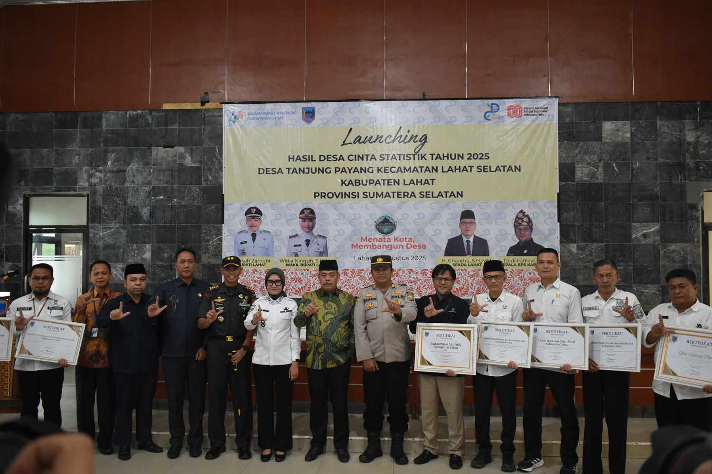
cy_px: 237
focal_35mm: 30
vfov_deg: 43.6
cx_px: 356
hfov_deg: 61.9
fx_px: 593
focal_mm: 20
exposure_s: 1/60
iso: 2000
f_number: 3.8
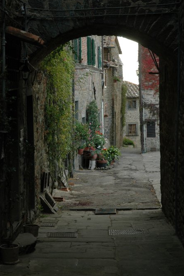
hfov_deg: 16.3
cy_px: 142
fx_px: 644
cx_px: 96
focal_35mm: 84
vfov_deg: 24.2
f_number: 5.6
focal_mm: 52
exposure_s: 1/125
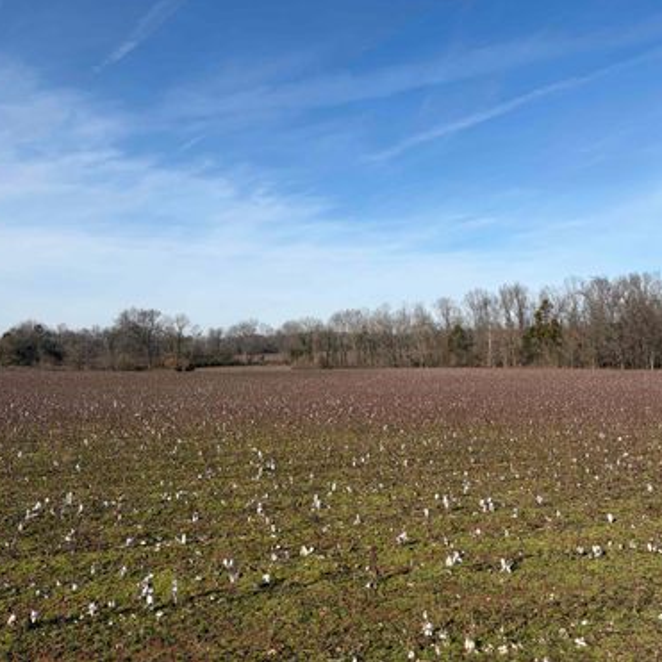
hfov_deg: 52.5
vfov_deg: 52.5
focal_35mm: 31
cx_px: 309
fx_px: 671
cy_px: 329
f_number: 1.6
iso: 50
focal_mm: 5.96
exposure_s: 1/4608
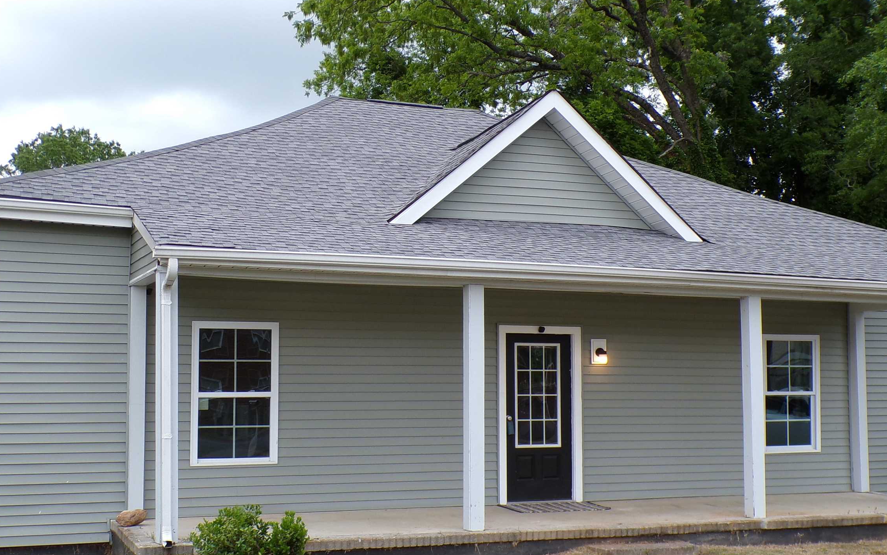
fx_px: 1112
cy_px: 308
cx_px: 484
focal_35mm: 46
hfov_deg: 43.4
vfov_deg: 28.0
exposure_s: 1/200
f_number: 3.2
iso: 100
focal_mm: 5.8
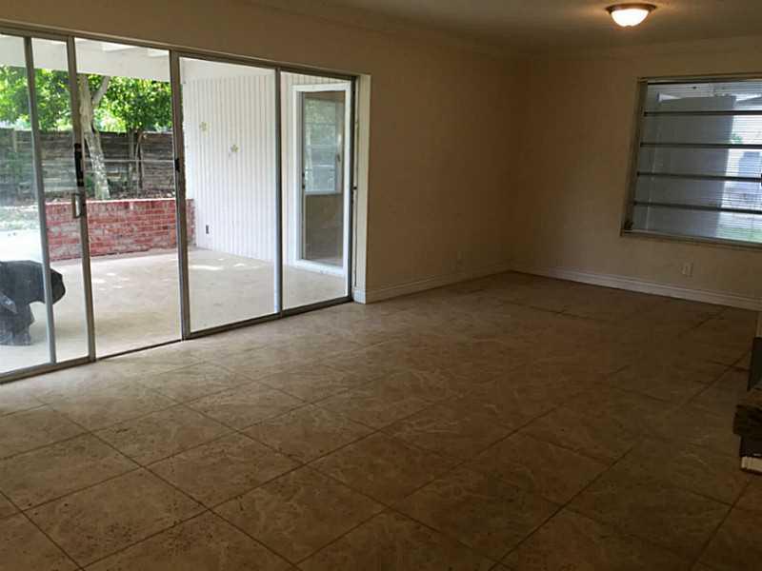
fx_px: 638
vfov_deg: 48.2
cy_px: 286
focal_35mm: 29
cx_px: 381
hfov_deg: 61.7
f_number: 2.2
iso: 32
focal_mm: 4.15
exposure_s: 1/40
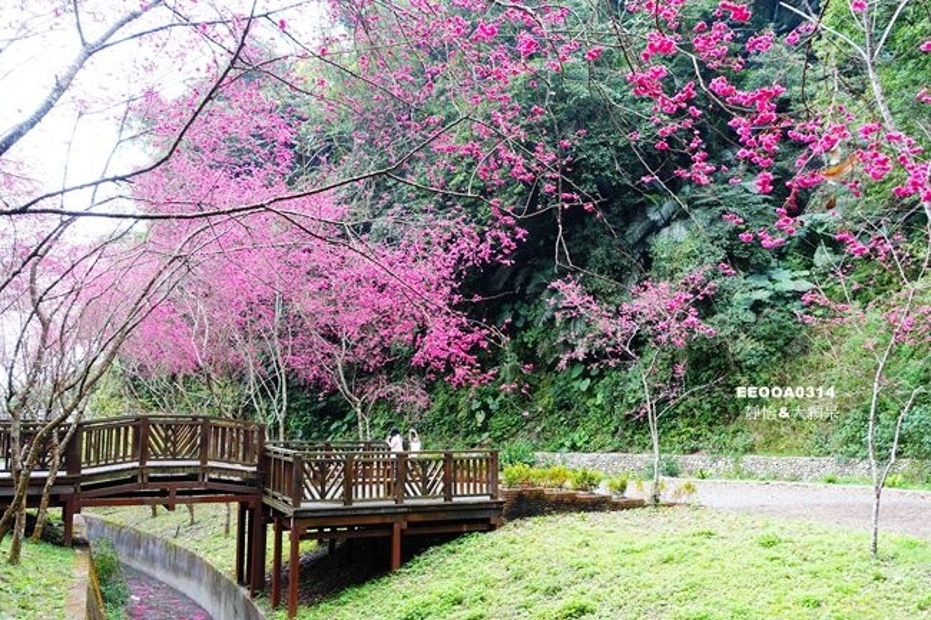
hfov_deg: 57.2
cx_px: 466
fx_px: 853
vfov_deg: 39.9
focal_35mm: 33
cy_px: 310
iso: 125
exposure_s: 1/50
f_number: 2.8
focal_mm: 12.2
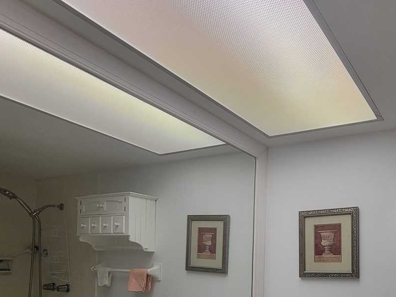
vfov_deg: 47.9
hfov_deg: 61.5
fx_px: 297
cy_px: 265
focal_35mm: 26
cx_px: 319
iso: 80
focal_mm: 2.2
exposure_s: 1/120
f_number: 2.2
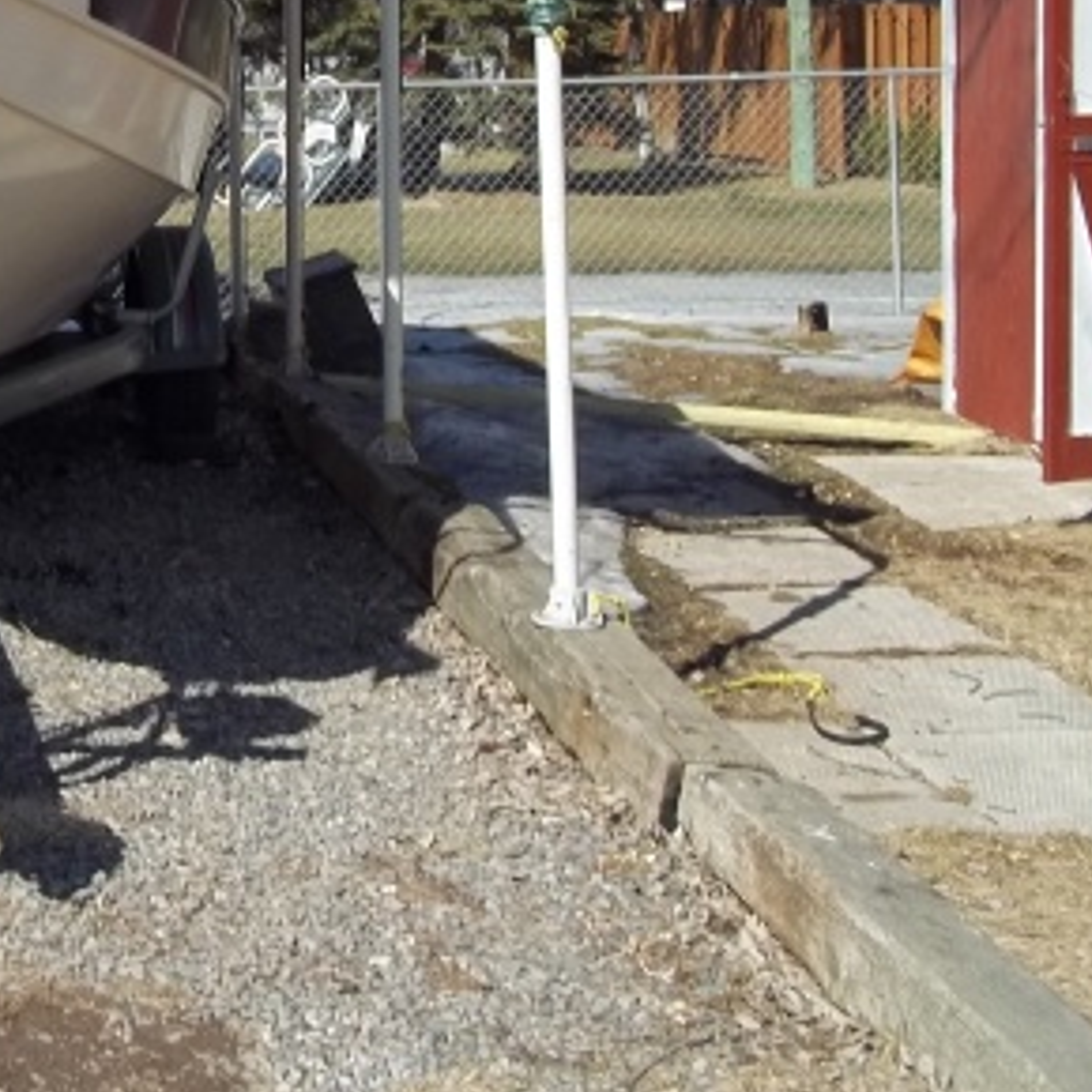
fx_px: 2784
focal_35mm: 78
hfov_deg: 20.9
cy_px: 196
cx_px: -177
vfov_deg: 21.9
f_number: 8.8
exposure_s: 1/125
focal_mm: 5.7
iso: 64
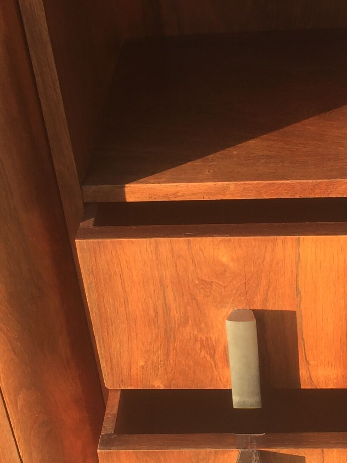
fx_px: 1029
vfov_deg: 25.3
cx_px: 236
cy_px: 222
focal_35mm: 77
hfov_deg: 19.1
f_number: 2.2
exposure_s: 1/223
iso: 32
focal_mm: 4.15
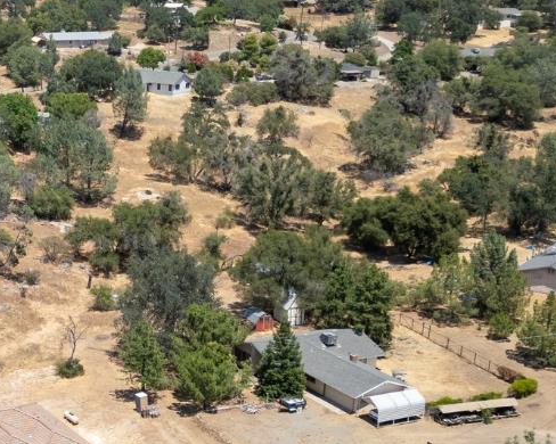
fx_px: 1184
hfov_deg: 24.6
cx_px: -60
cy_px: 267
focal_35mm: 72
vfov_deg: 21.2
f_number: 1.7
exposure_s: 1/2500
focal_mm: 6.72
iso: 110
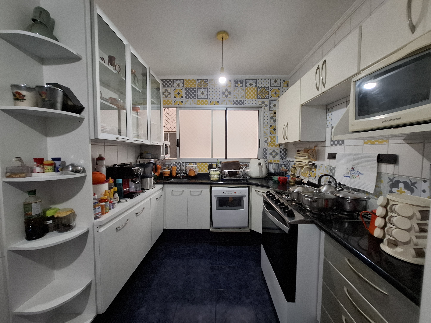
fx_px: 162
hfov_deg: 106.2
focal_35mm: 13
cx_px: 216
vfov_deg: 89.9
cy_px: 162
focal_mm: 1.74
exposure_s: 1/24
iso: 80
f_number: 2.2
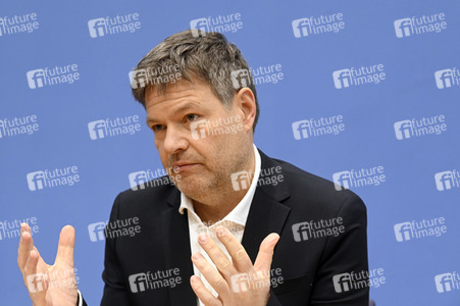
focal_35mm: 120
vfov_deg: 11.4
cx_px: 230
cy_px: 153
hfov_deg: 17.1
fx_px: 1532
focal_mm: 120
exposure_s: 1/500
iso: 5000
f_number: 5.6
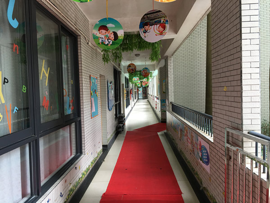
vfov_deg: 48.2
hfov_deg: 61.7
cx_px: 135
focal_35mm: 29
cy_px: 102
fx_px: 226
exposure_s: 1/33
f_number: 2.2
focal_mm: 4.15
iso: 32
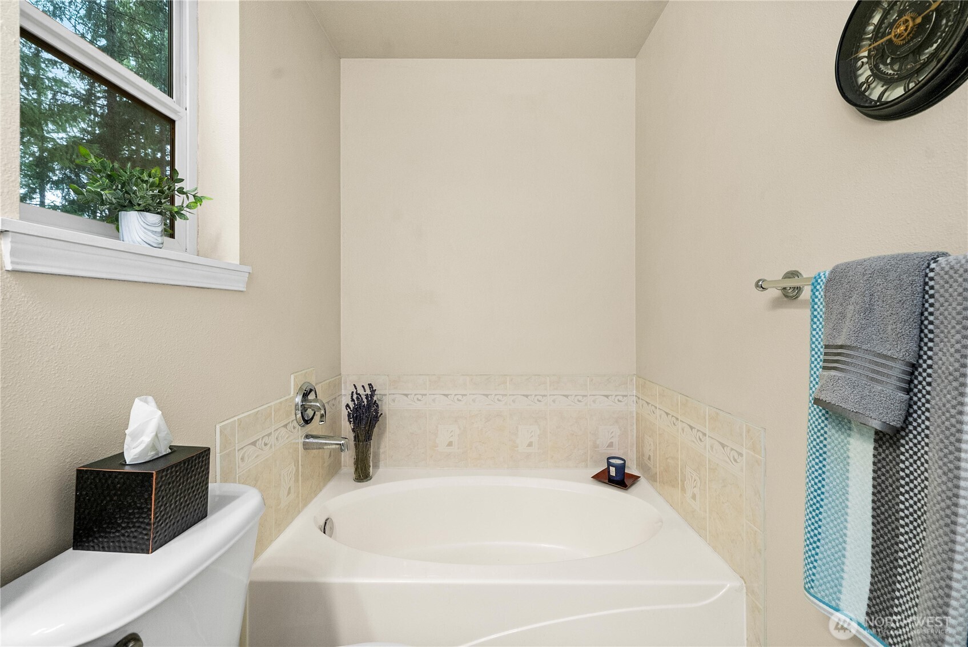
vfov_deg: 81.3
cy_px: 324
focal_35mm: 14
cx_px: 484
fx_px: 377
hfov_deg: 104.2
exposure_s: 1/60
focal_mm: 14
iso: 250
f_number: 7.1
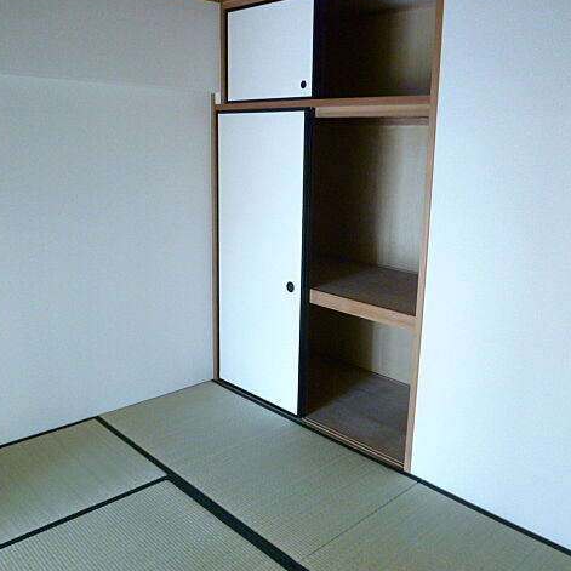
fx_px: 560
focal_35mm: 30
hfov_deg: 53.9
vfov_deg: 54.0
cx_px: 320
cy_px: 281
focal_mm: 4.5
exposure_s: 1/15
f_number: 2.8
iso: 400
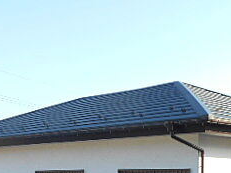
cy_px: 208
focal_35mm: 72
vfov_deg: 19.3
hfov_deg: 27.0
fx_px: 480
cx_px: 115
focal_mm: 4.6
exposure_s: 1/320
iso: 80
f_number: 3.2
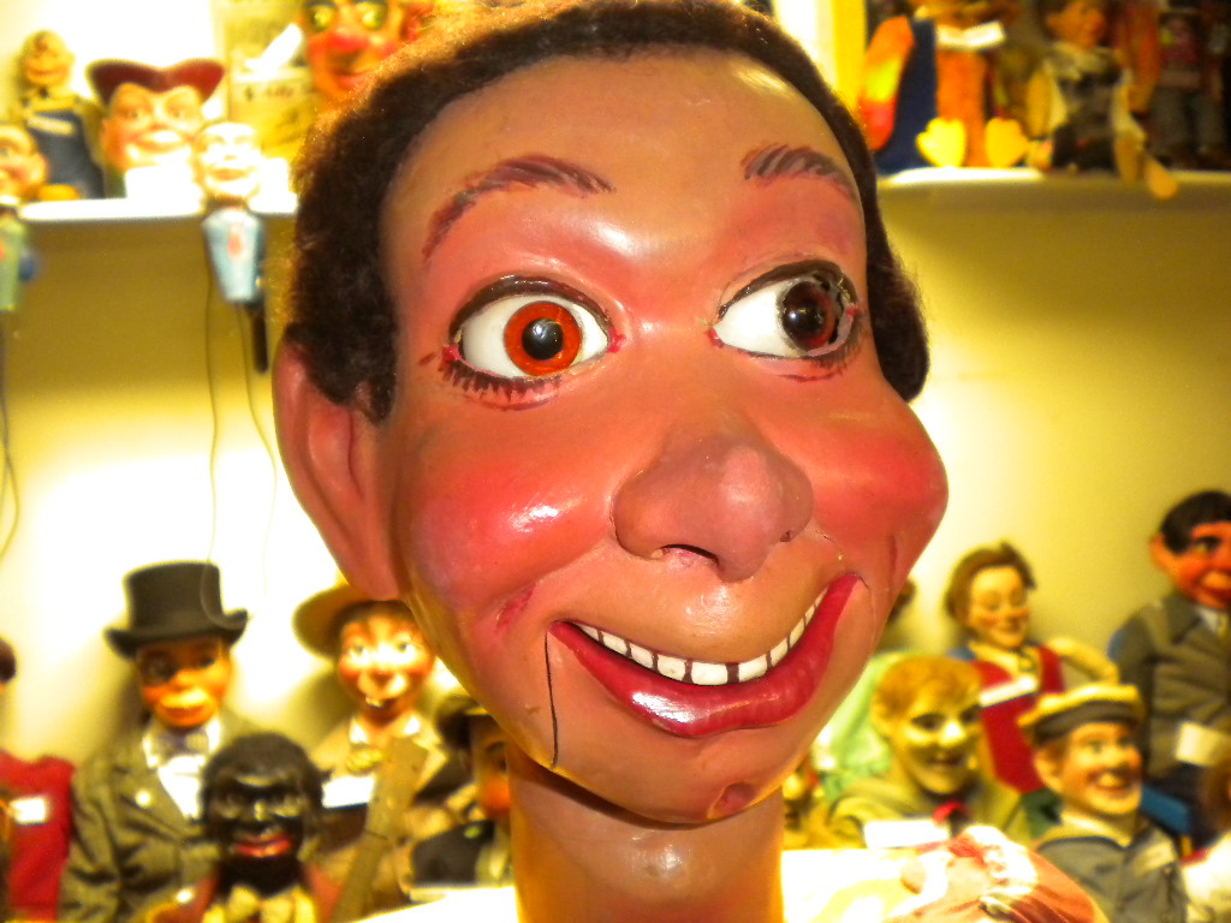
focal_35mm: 35
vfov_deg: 40.7
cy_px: 462
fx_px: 1245
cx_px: 616
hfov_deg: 52.6
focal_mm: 6.3
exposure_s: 1/30
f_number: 3.1
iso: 400
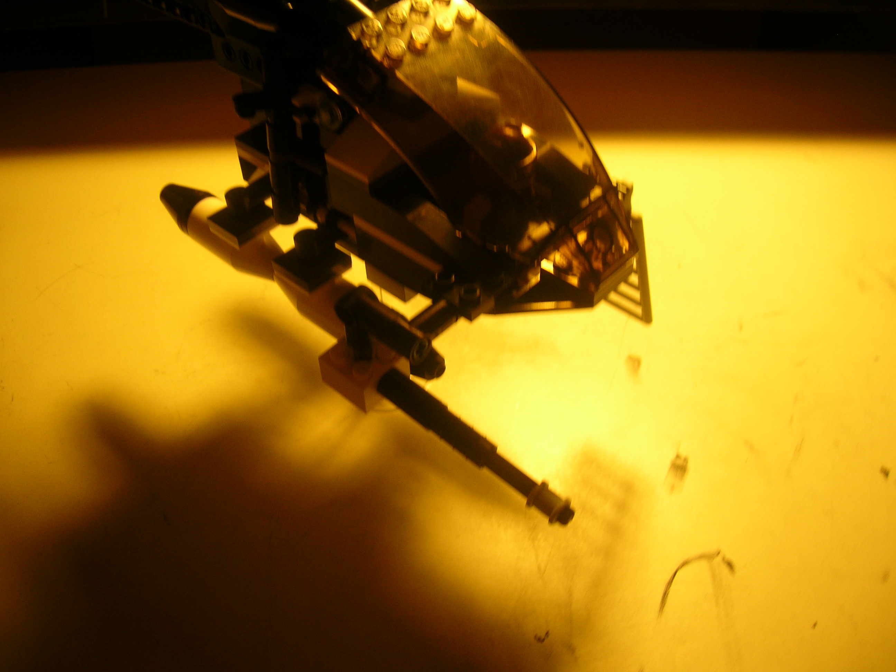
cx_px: 448
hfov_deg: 54.0
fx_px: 880
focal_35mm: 34
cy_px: 336
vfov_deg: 41.8
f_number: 2.9
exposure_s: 1/29.1
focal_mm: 5.7
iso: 50
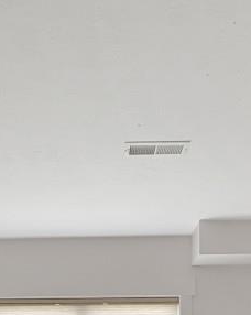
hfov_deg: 30.6
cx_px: 86
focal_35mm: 49
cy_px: 388
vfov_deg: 31.3
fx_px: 456
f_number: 2.2
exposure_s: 1/280
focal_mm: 2.22
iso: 64
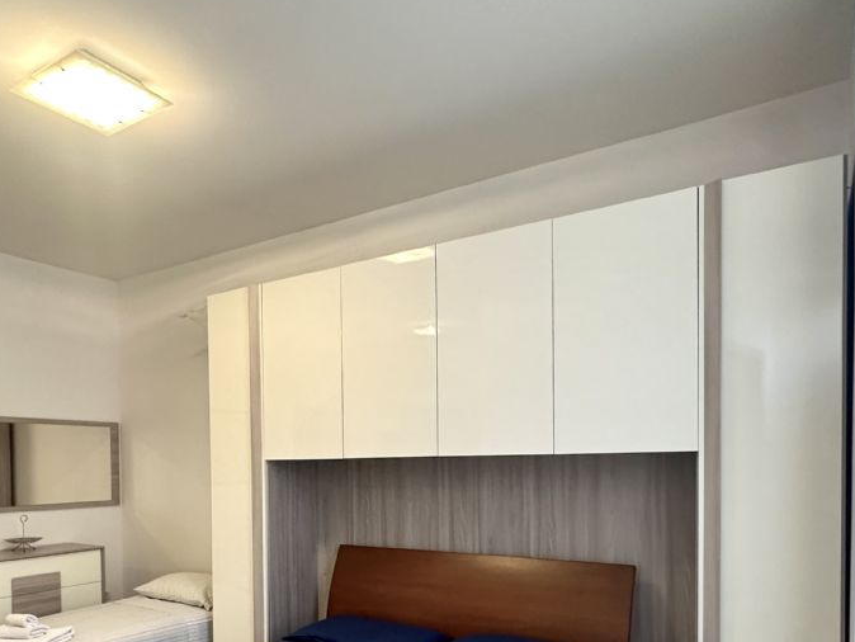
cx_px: 349
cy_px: 479
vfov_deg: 49.4
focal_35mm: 27
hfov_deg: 64.8
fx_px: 667
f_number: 2.2
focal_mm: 2.22
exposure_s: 1/50
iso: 250
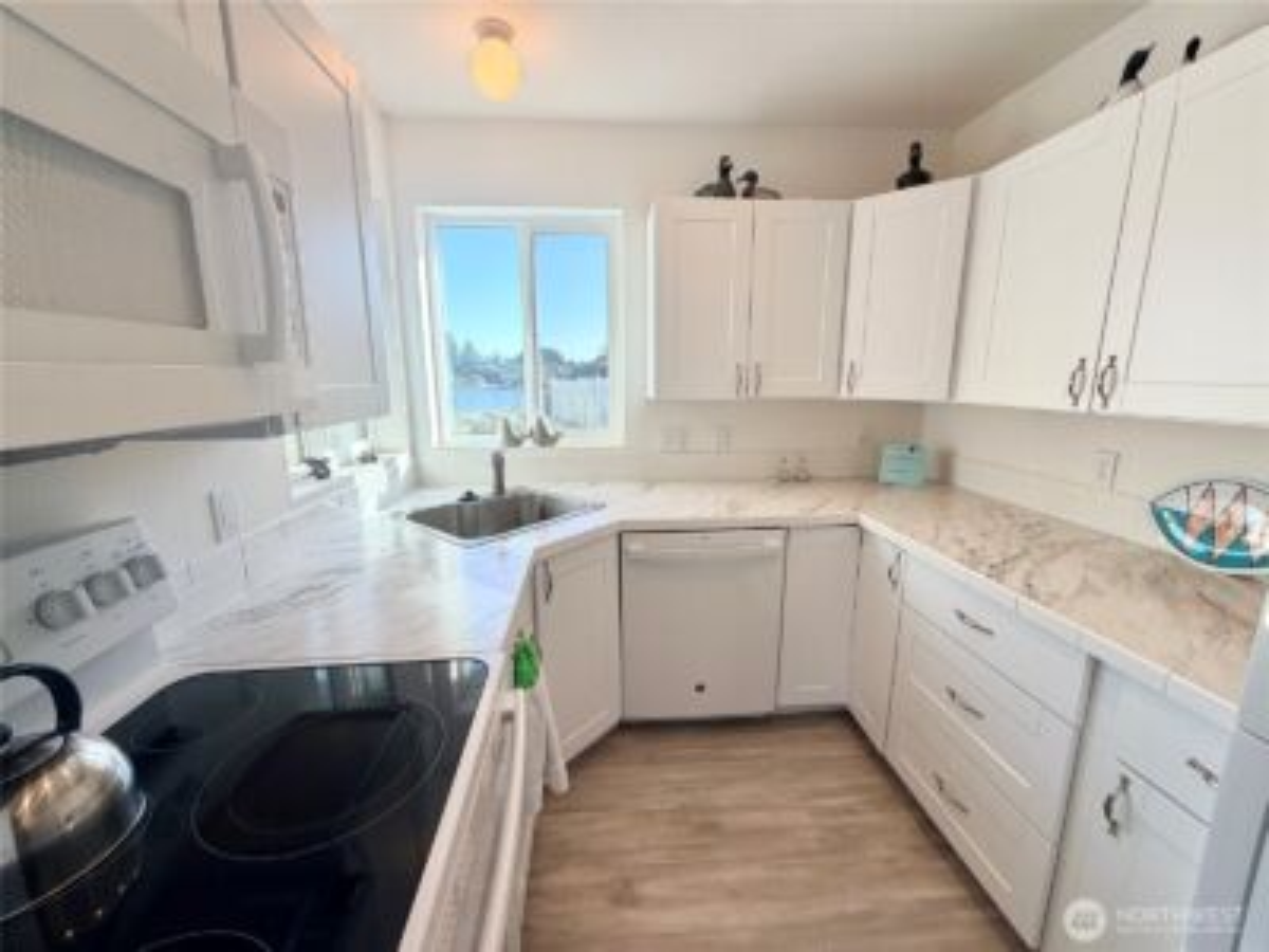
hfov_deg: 102.1
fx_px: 513
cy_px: 476
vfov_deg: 85.7
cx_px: 634
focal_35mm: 14
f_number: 2.2
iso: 50
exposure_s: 1/197
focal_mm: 2.22
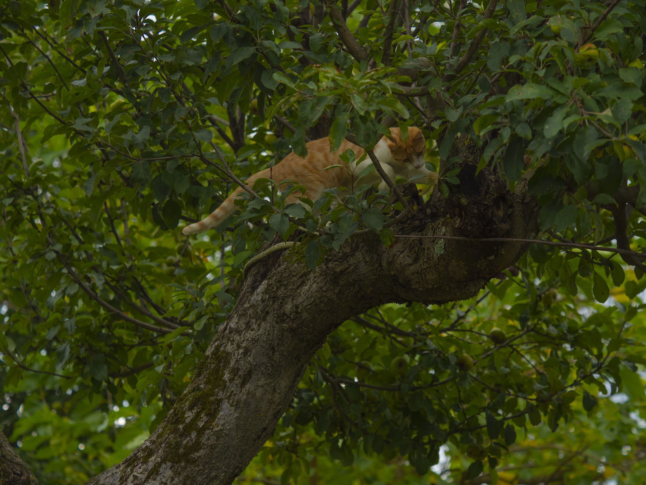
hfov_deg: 14.1
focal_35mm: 140
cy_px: 242
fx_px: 2613
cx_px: 323
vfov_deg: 10.6
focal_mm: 70
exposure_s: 1/2500
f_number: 2.8
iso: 250
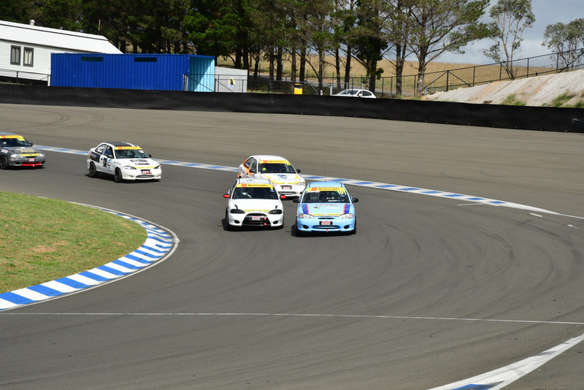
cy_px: 195
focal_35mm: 120
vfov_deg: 11.4
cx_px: 292
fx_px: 1947
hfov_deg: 17.1
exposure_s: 1/400
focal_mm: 80
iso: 200
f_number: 11
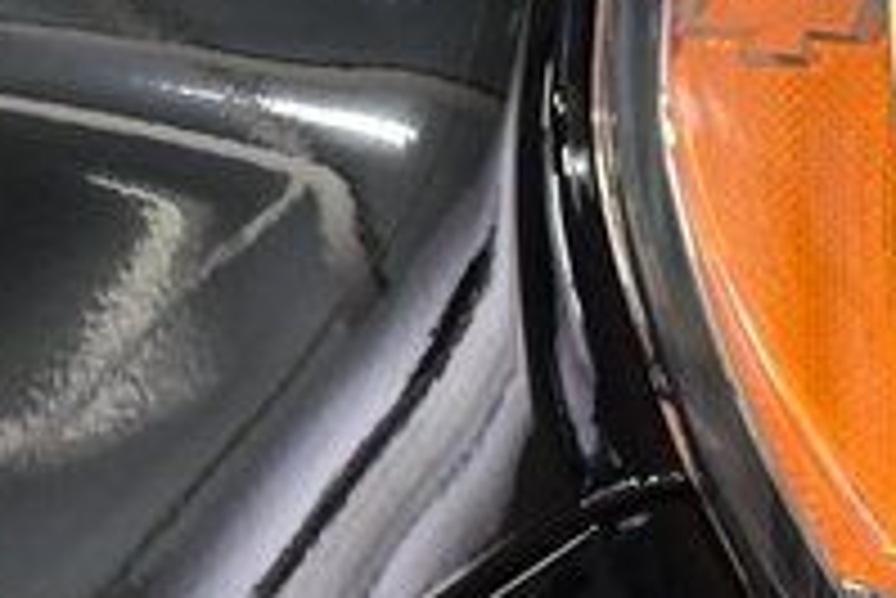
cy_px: 928
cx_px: 2094
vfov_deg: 2.5
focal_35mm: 540
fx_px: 13449
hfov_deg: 3.8
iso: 1100
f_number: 7.1
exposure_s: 1/30
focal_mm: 70
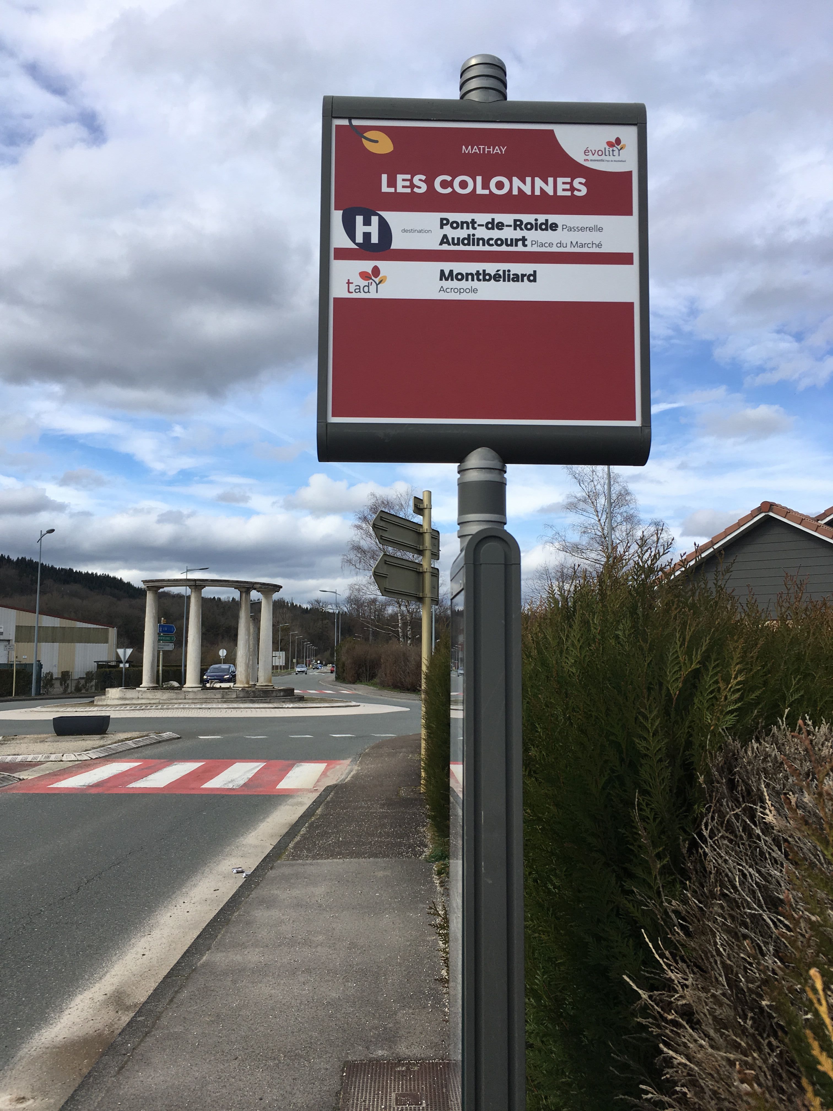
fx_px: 930
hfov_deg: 48.2
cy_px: 556
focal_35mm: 29
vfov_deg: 61.7
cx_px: 416
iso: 25
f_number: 2.2
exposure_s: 1/1374
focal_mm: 4.15
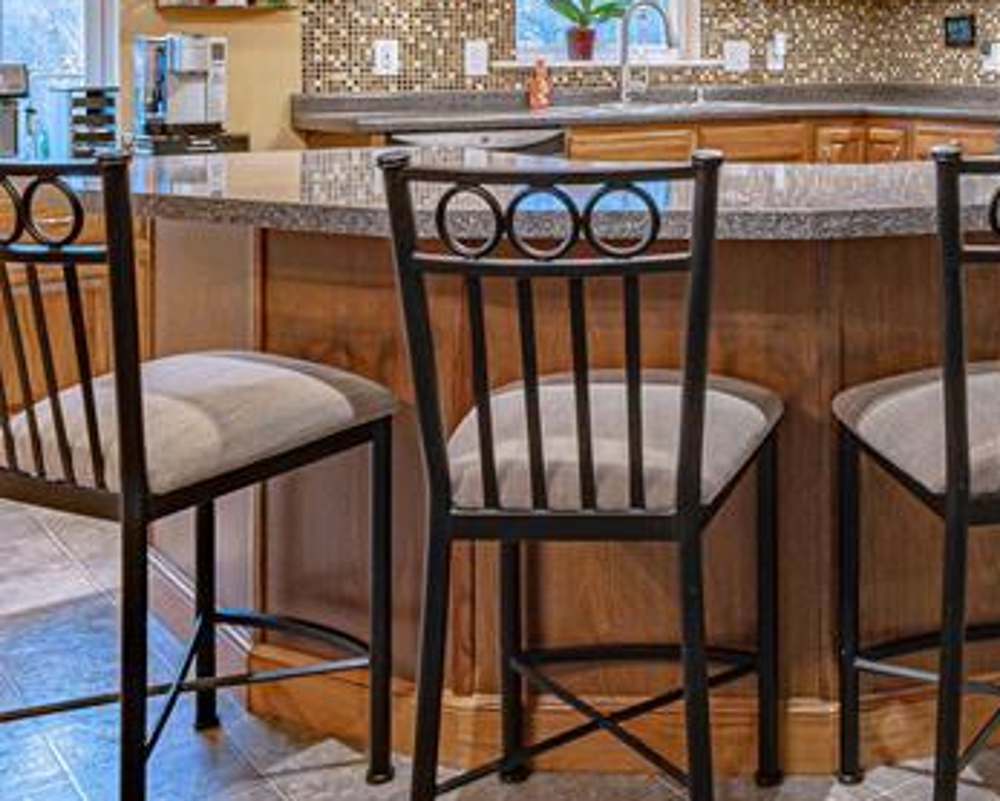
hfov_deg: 36.2
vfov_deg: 30.7
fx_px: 1392
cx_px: 965
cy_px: 84
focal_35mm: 47
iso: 640
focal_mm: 16
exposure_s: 1/125
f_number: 5
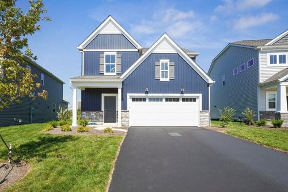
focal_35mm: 16
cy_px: 96
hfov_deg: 95.0
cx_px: 144
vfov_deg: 72.0
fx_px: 132
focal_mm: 11
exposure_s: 1/160
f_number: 11
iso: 100
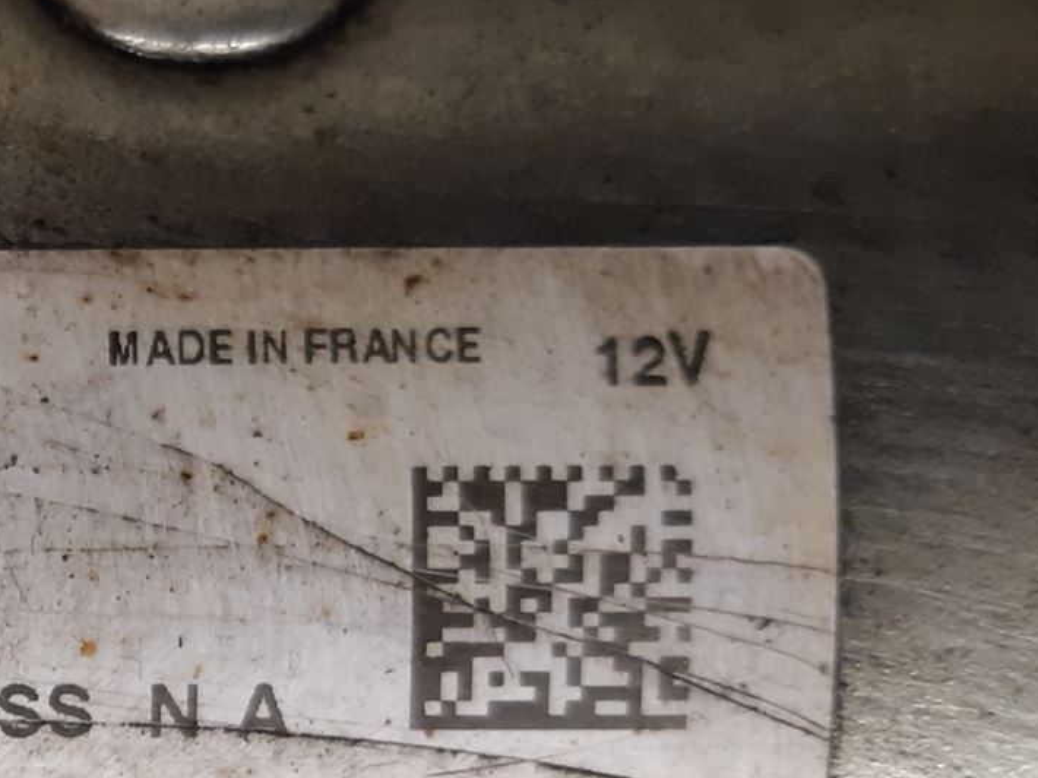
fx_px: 2248
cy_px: 579
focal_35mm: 75
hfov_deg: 23.5
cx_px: -240
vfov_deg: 19.5
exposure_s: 1/50
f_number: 1.7
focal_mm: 3.93
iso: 125
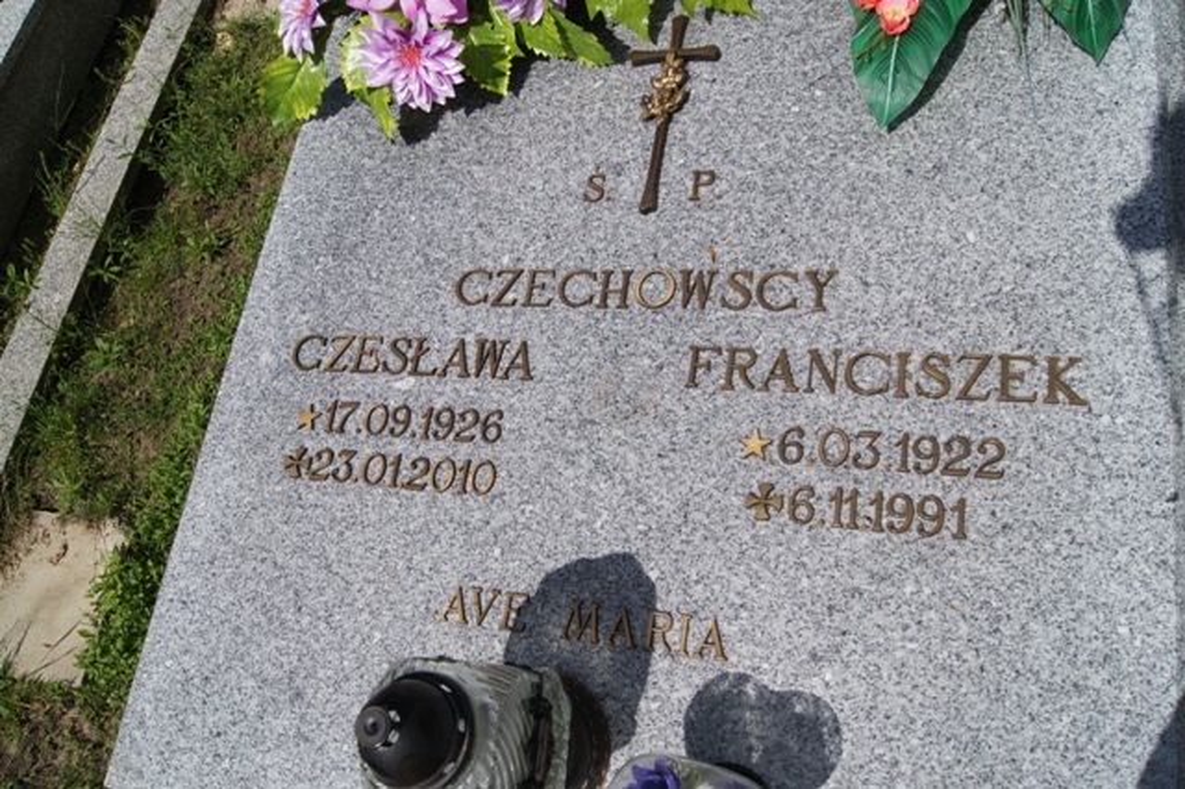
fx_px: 987
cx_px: 592
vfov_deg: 43.6
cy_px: 394
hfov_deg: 62.0
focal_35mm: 30
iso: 200
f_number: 11
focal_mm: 20
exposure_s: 1/800
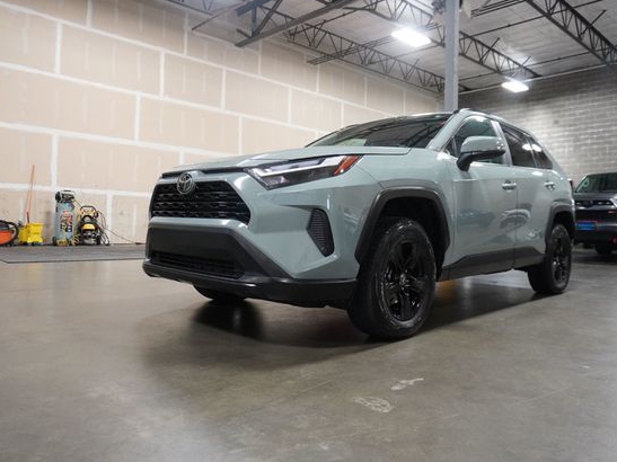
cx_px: 317
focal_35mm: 27
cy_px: 223
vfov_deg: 51.3
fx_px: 481
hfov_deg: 65.3
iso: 3200
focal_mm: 16
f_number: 3.5
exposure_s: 1/160
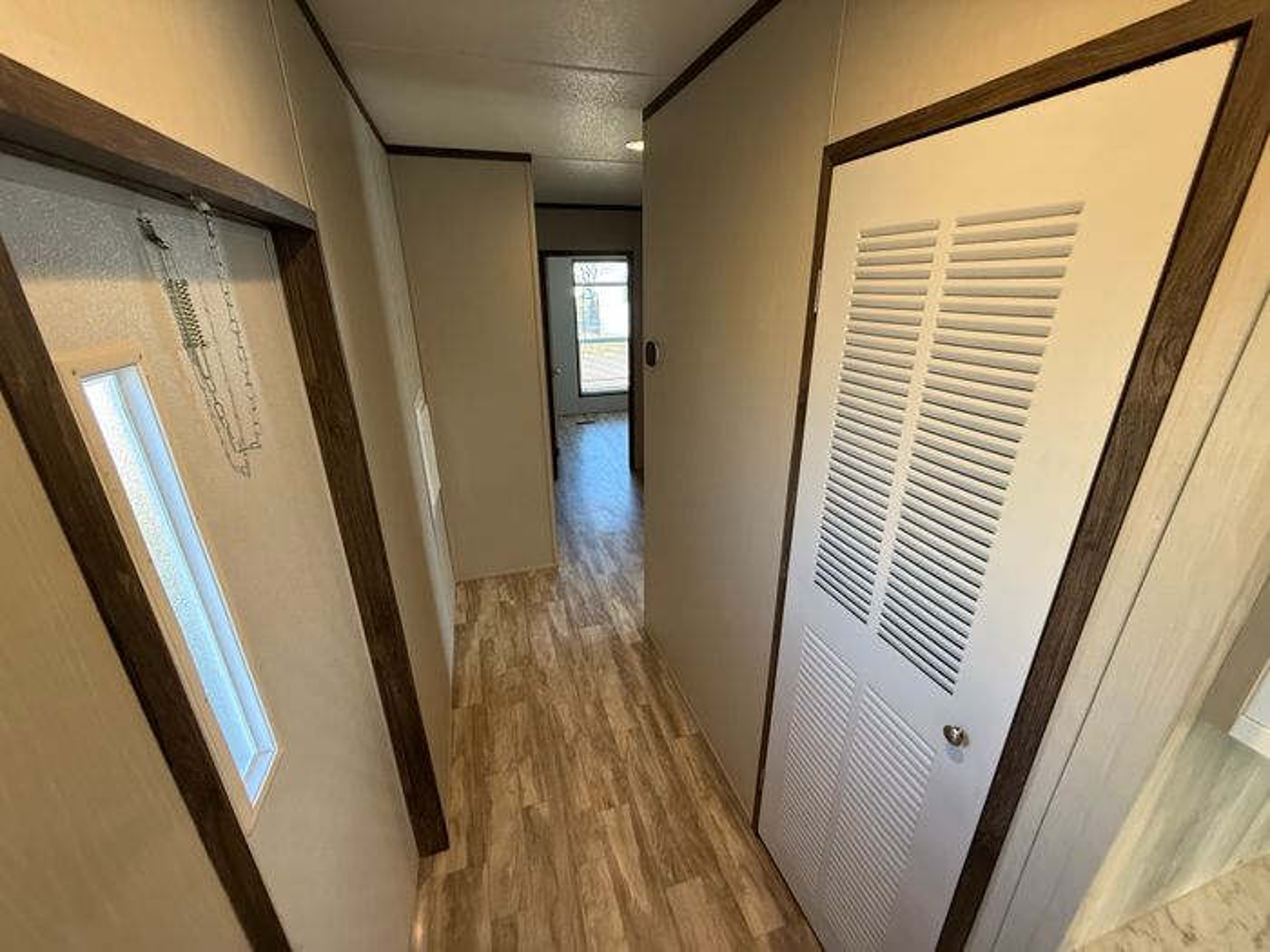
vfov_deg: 85.7
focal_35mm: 14
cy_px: 476
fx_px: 514
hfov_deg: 102.1
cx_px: 635
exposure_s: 1/120
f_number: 2.2
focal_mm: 2.22
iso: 250
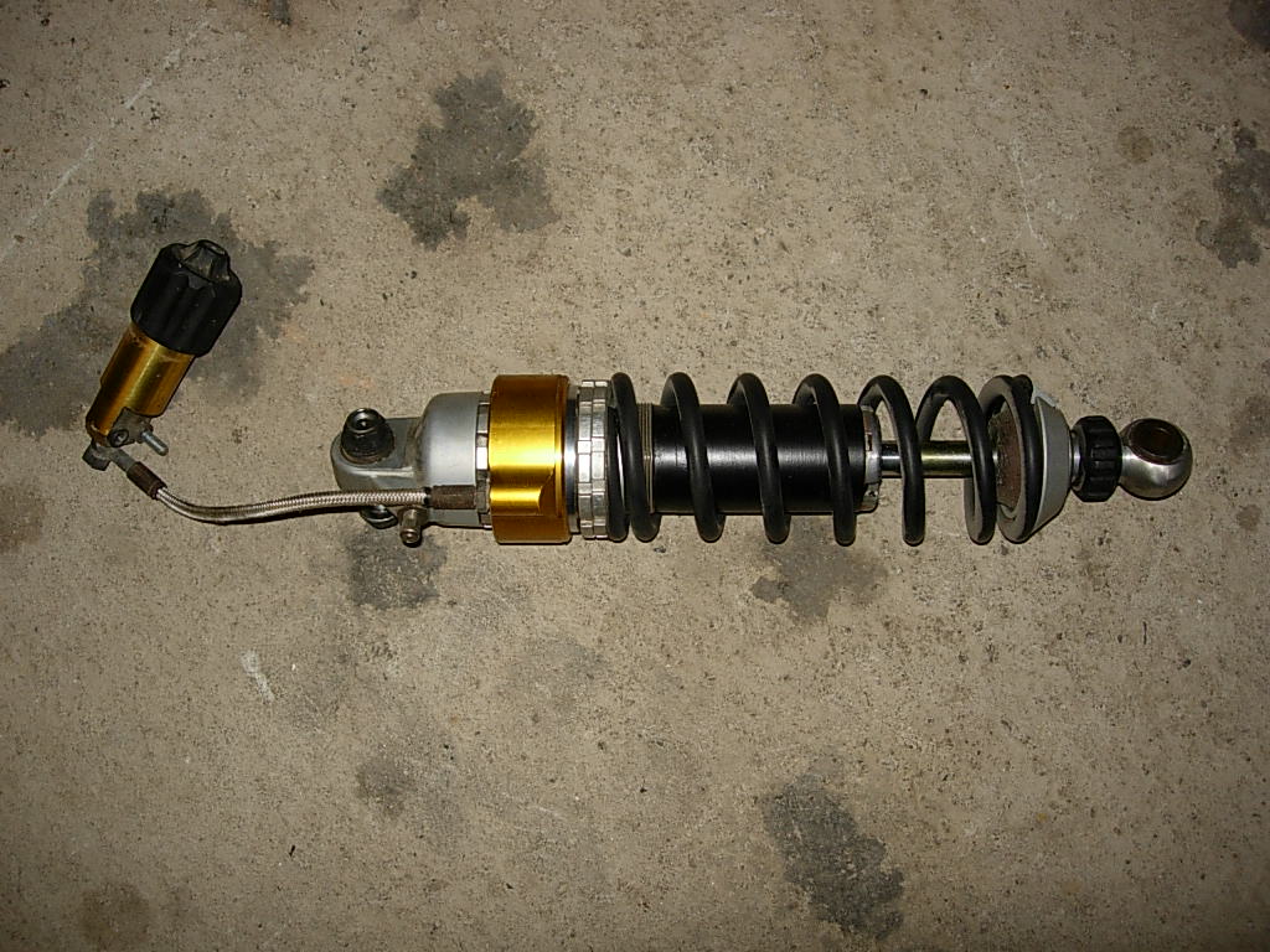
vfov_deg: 37.7
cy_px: 476
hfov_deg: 49.0
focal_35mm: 38
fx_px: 1394
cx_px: 635
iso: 100
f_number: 2.8
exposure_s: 1/64
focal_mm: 7.8
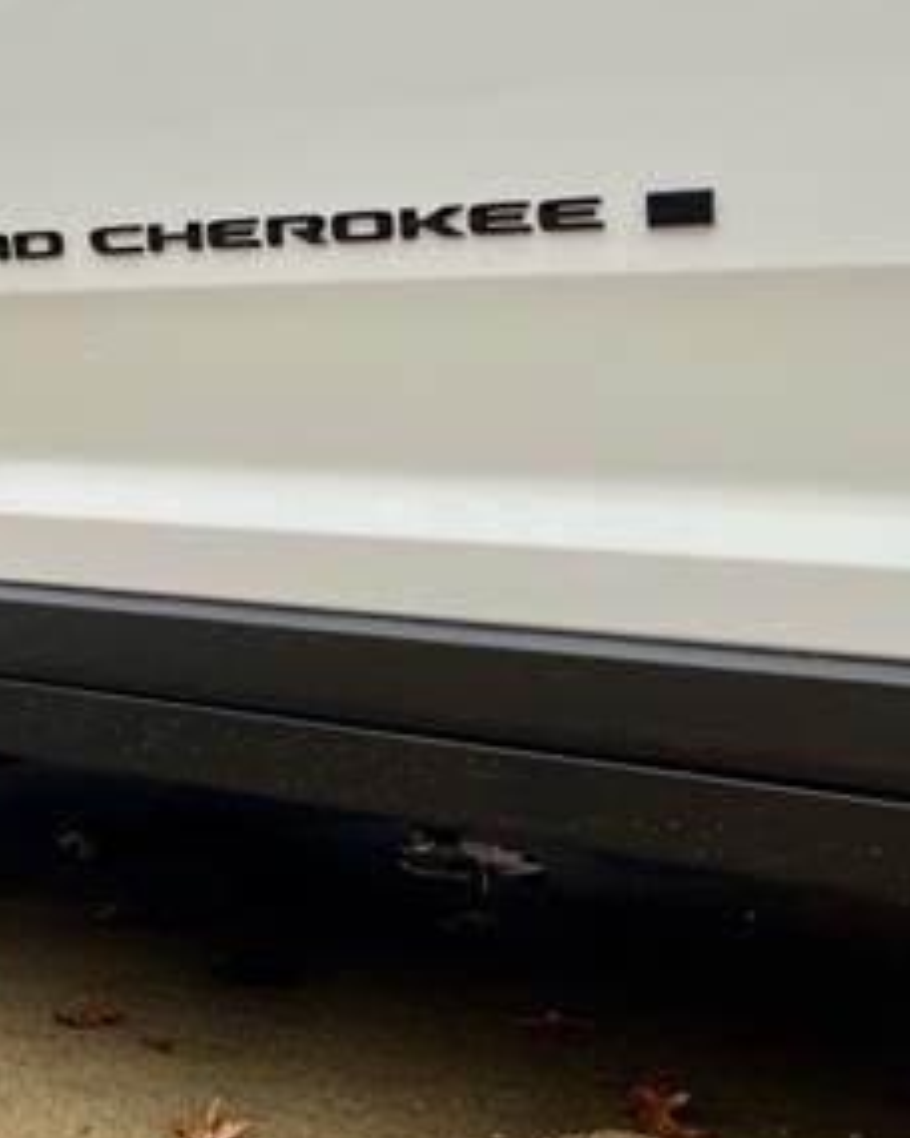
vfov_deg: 32.9
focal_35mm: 57
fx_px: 1919
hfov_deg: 25.1
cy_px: 427
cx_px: -44
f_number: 1.6
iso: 50
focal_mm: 5.1
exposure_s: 1/425
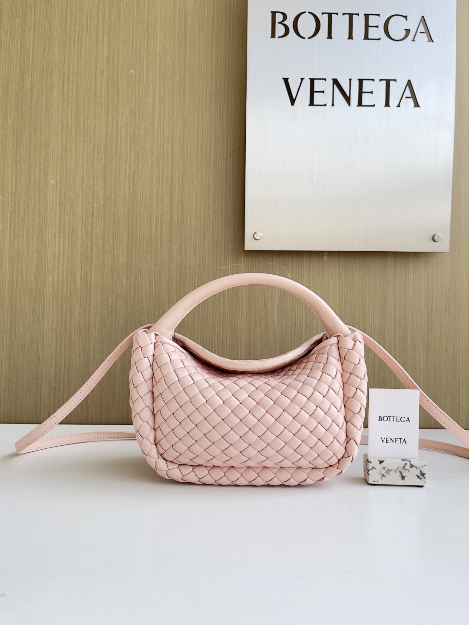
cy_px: 312
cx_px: 234
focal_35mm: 26
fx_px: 470
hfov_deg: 53.1
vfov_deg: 67.3
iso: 32
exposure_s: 1/569
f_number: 1.6
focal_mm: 5.1
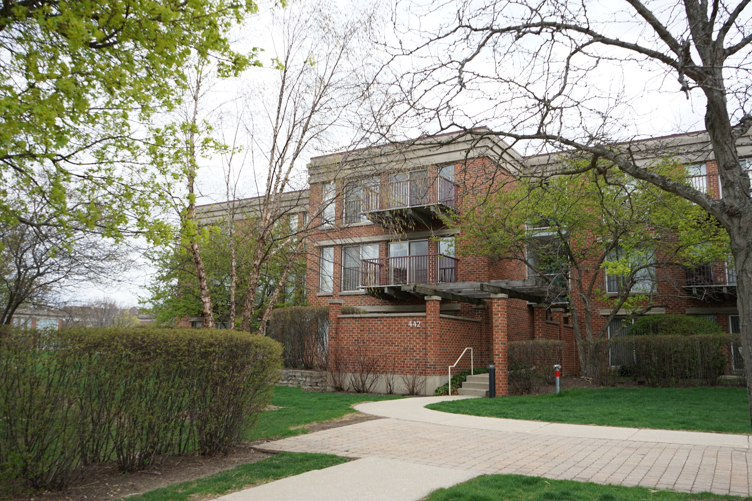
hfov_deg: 63.7
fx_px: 606
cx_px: 376
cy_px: 250
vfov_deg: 45.0
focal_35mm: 29
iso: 320
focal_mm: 29
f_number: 9
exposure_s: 1/60
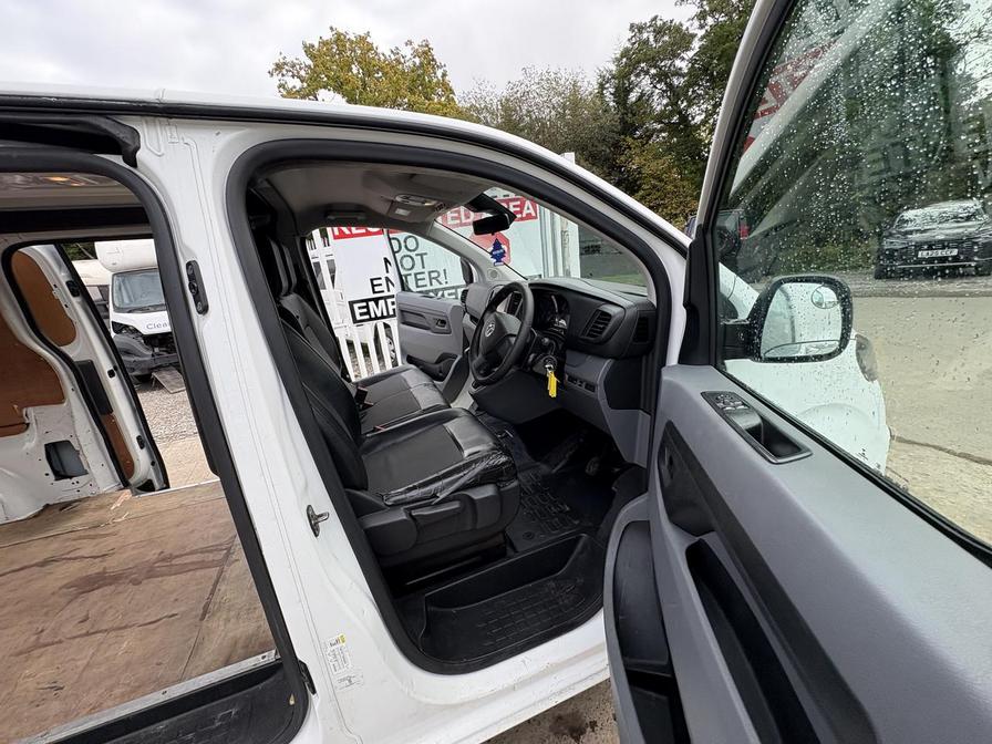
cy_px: 372
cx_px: 496
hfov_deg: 102.1
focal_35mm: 14
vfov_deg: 85.7
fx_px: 401
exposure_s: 1/197
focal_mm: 2.22
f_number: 2.2
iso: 64
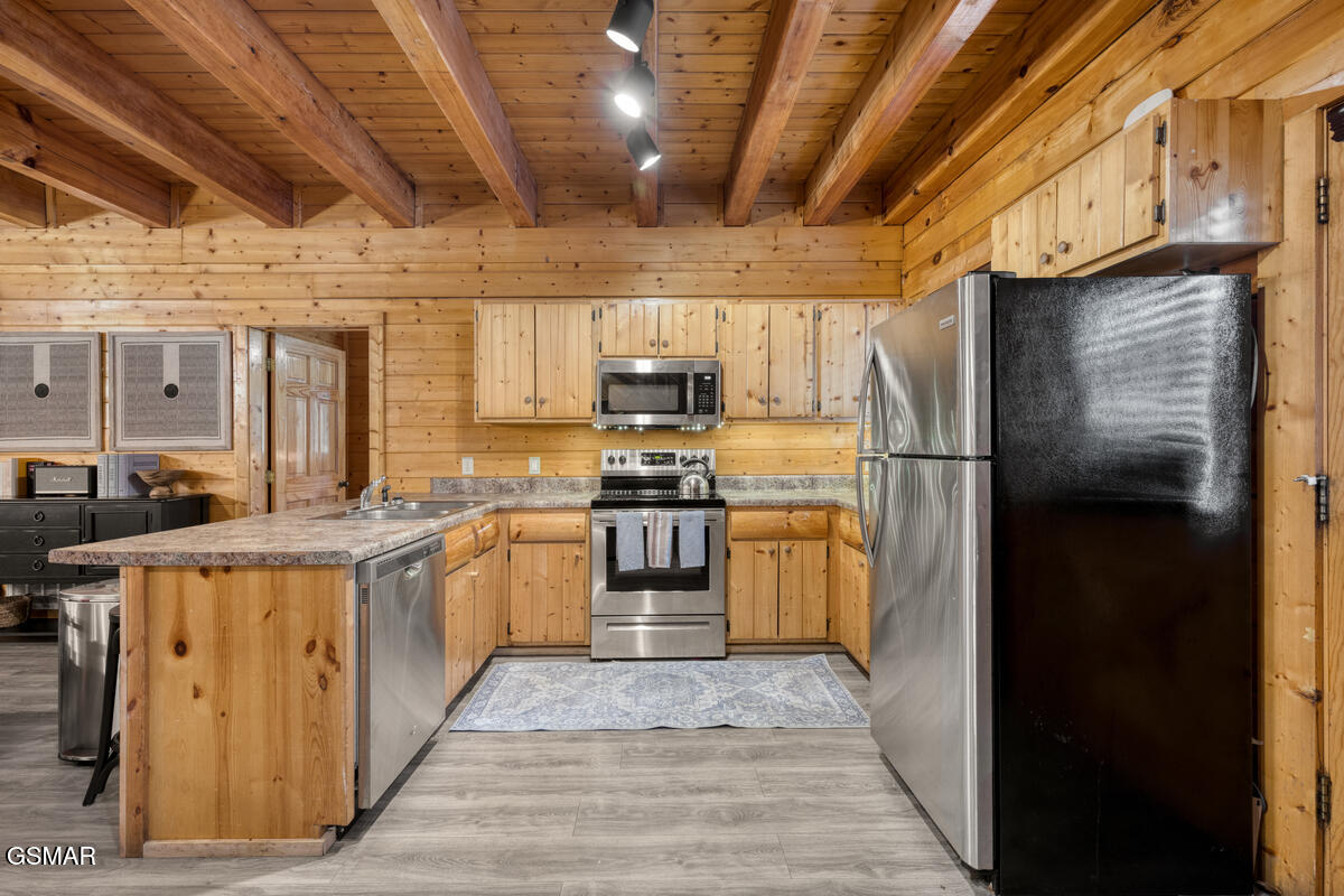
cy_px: 448
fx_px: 579
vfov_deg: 75.5
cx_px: 672
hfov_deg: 98.5
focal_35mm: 16
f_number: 8
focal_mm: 15.5
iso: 200
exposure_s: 1
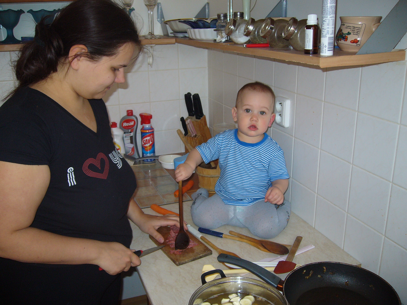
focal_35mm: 35
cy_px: 152
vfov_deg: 40.7
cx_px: 204
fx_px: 412
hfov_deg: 52.6
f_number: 2.8
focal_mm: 5.8
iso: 100
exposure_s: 1/60
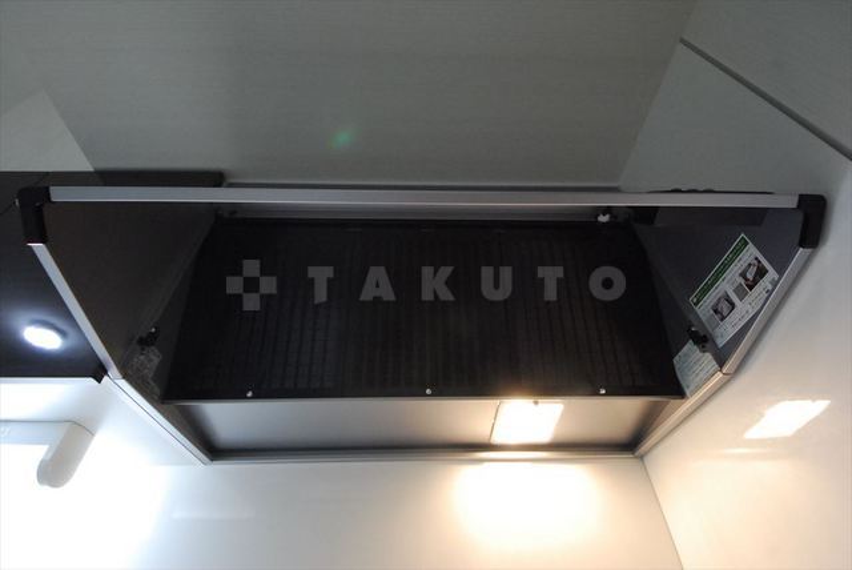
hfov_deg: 94.9
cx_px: 426
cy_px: 285
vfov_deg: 72.2
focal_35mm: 16
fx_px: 391
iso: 1600
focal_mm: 11
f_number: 5
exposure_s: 1/40
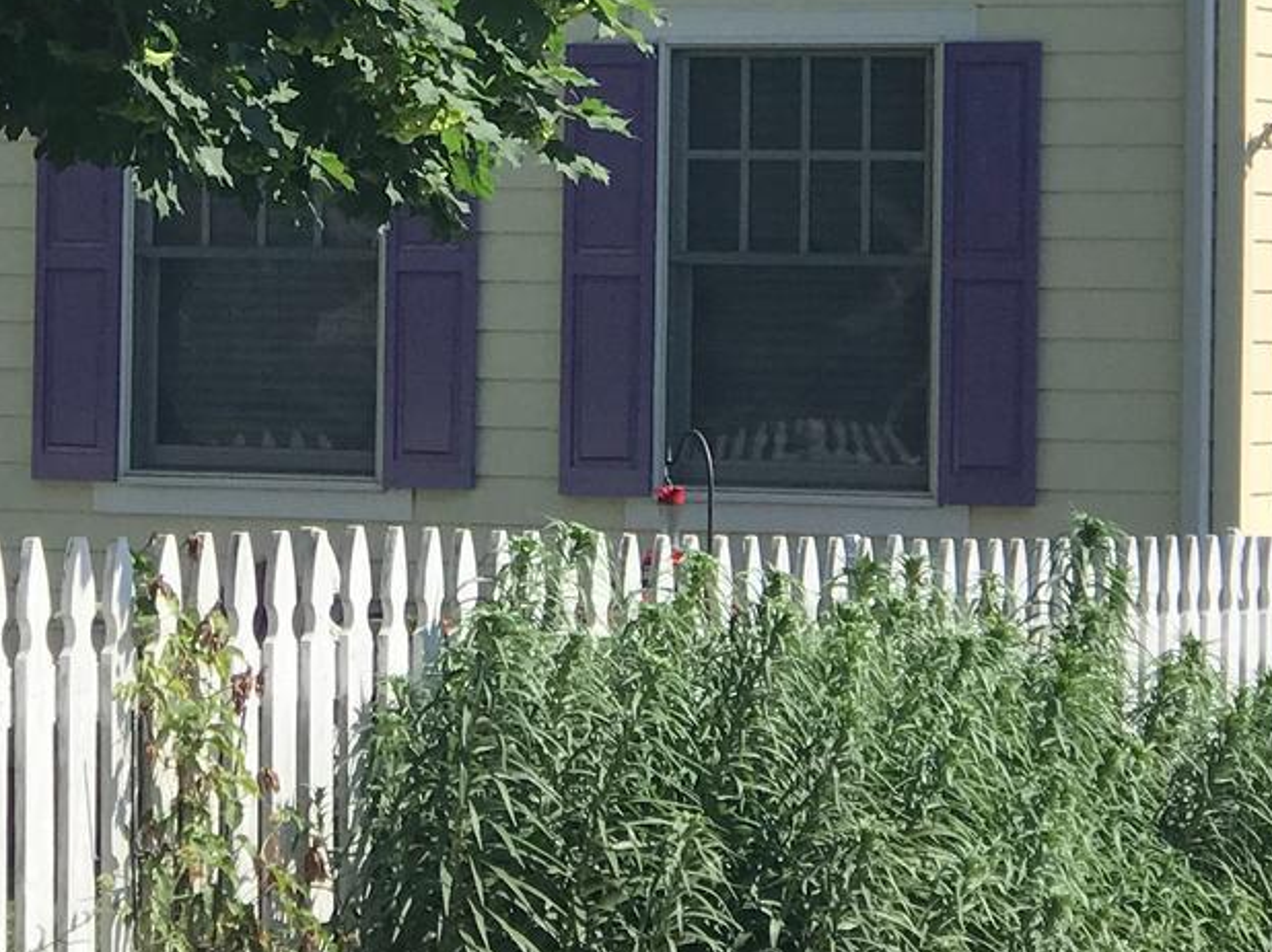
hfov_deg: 10.5
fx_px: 6942
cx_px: 344
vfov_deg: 7.8
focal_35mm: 189
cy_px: 10
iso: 20
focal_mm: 6.6
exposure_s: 1/948
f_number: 2.8
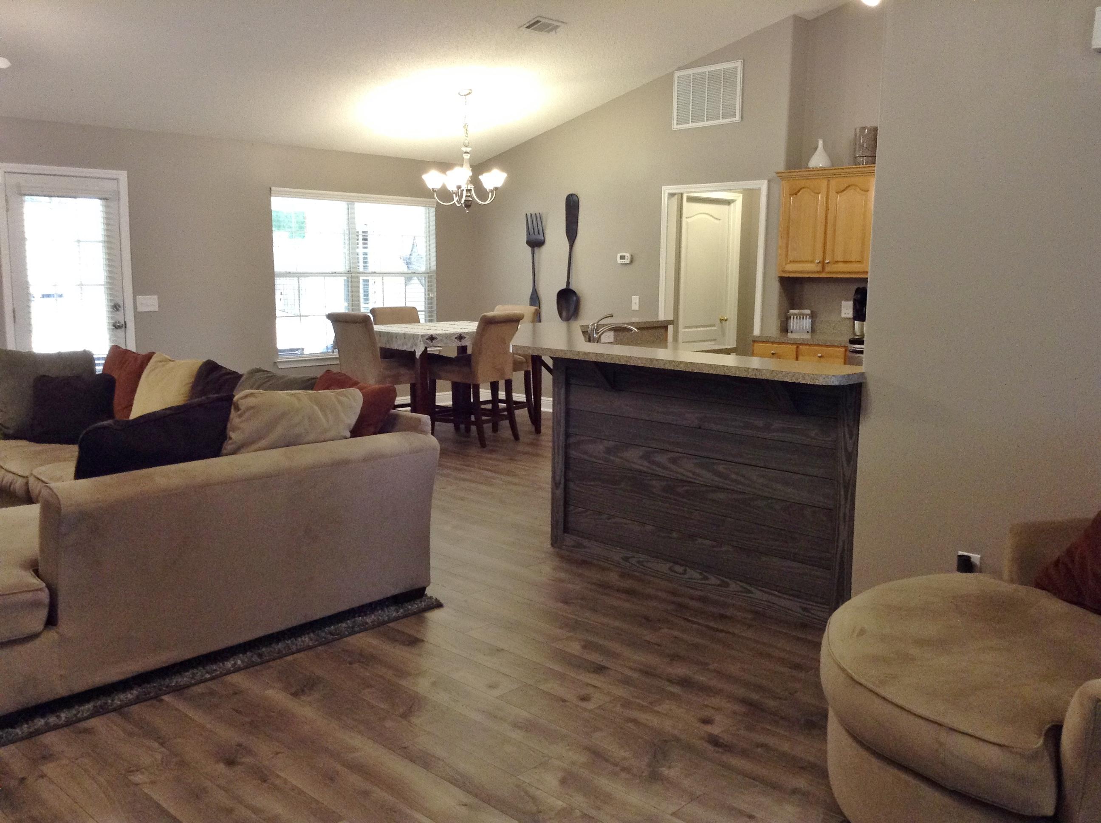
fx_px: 1048
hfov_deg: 55.4
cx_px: 550
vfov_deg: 42.8
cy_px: 412
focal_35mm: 33
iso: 125
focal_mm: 3.3
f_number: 2.4
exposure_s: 1/24
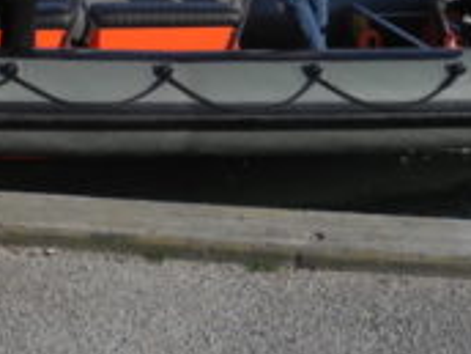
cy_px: -147
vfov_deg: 13.1
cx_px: 30
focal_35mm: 108
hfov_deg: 17.9
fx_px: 1469
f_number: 3.2
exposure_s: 1/1033
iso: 100
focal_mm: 6.8
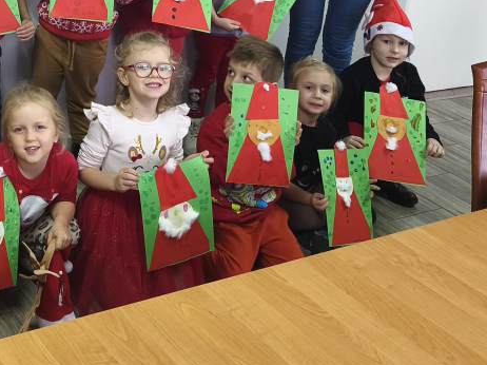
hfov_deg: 30.1
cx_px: 36
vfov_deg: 22.1
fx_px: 858
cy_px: -75
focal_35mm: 61
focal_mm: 6.18
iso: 640
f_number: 1.65
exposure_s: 1/50
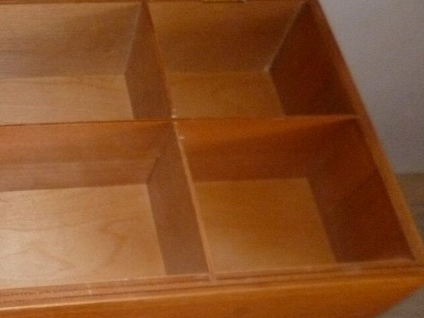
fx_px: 588
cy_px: 258
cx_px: 46
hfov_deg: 37.2
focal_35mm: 48
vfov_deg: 29.5
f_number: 2.5
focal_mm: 4.3
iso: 400
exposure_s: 1/60
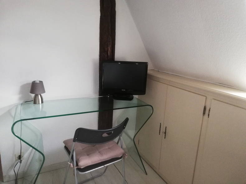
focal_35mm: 26
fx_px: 185
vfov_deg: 53.0
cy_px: 92
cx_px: 123
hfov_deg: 67.3
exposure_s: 1/25
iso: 500
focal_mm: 3.81
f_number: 2.2
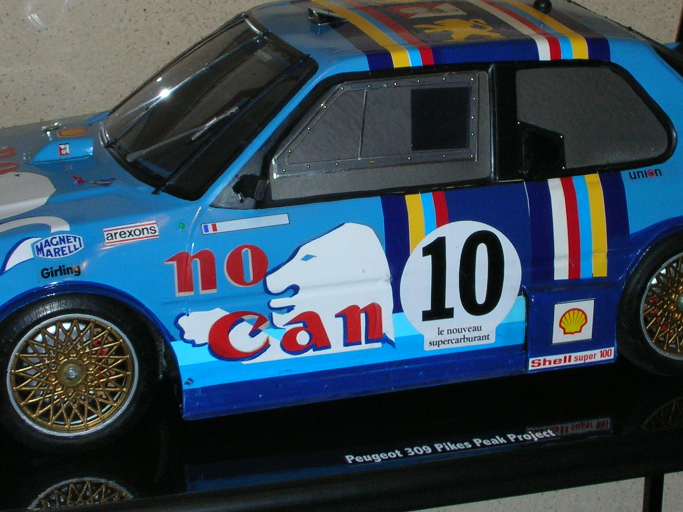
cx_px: 373
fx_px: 1697
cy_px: 210
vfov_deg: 17.2
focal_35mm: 86
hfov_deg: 22.7
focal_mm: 7.7
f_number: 3.5
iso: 92
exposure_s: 1/60.1
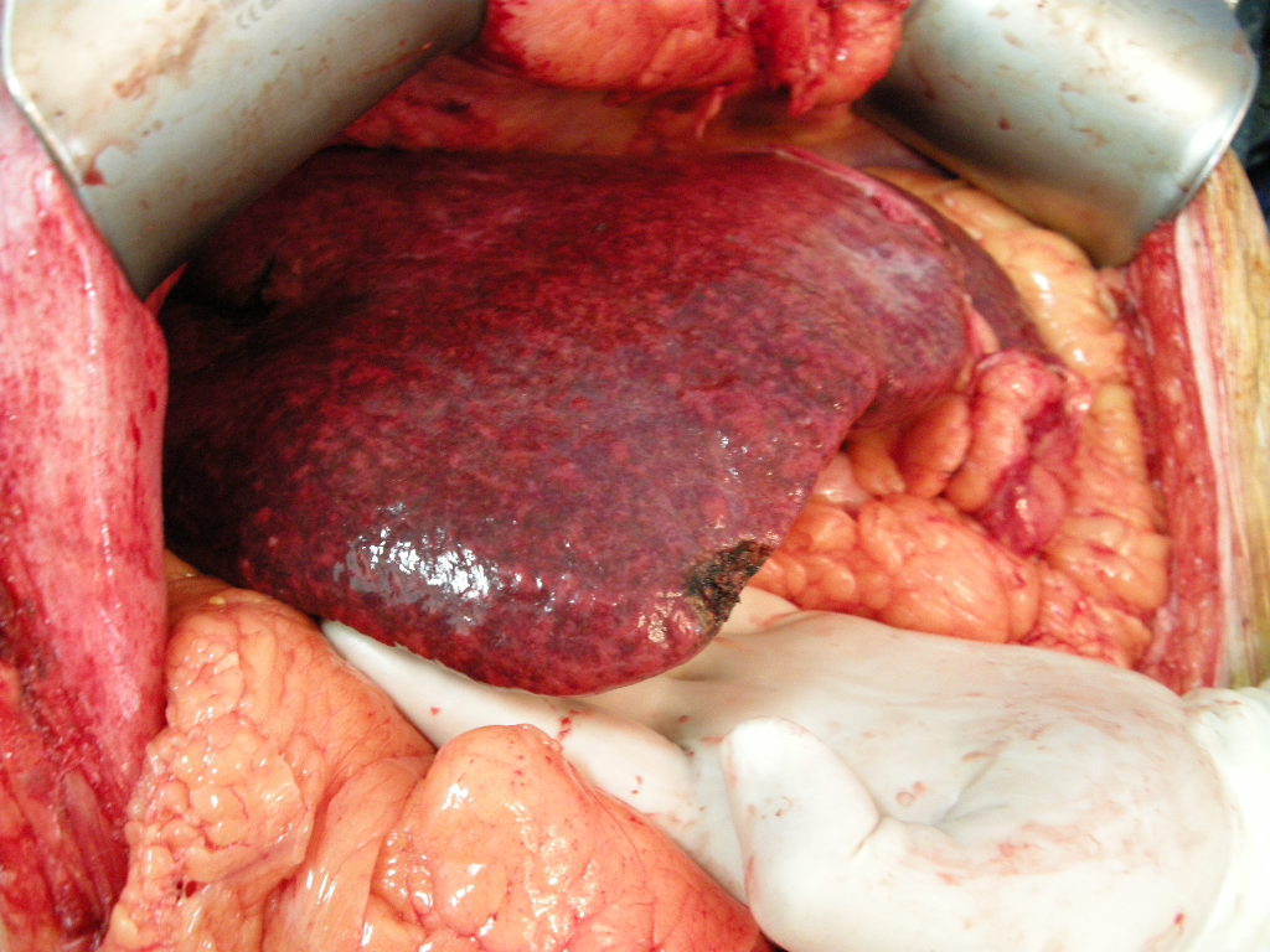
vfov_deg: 38.7
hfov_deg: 50.1
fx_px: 1357
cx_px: 635
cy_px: 476
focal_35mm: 37
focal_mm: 7.9
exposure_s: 1/15.6
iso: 400
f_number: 2.8
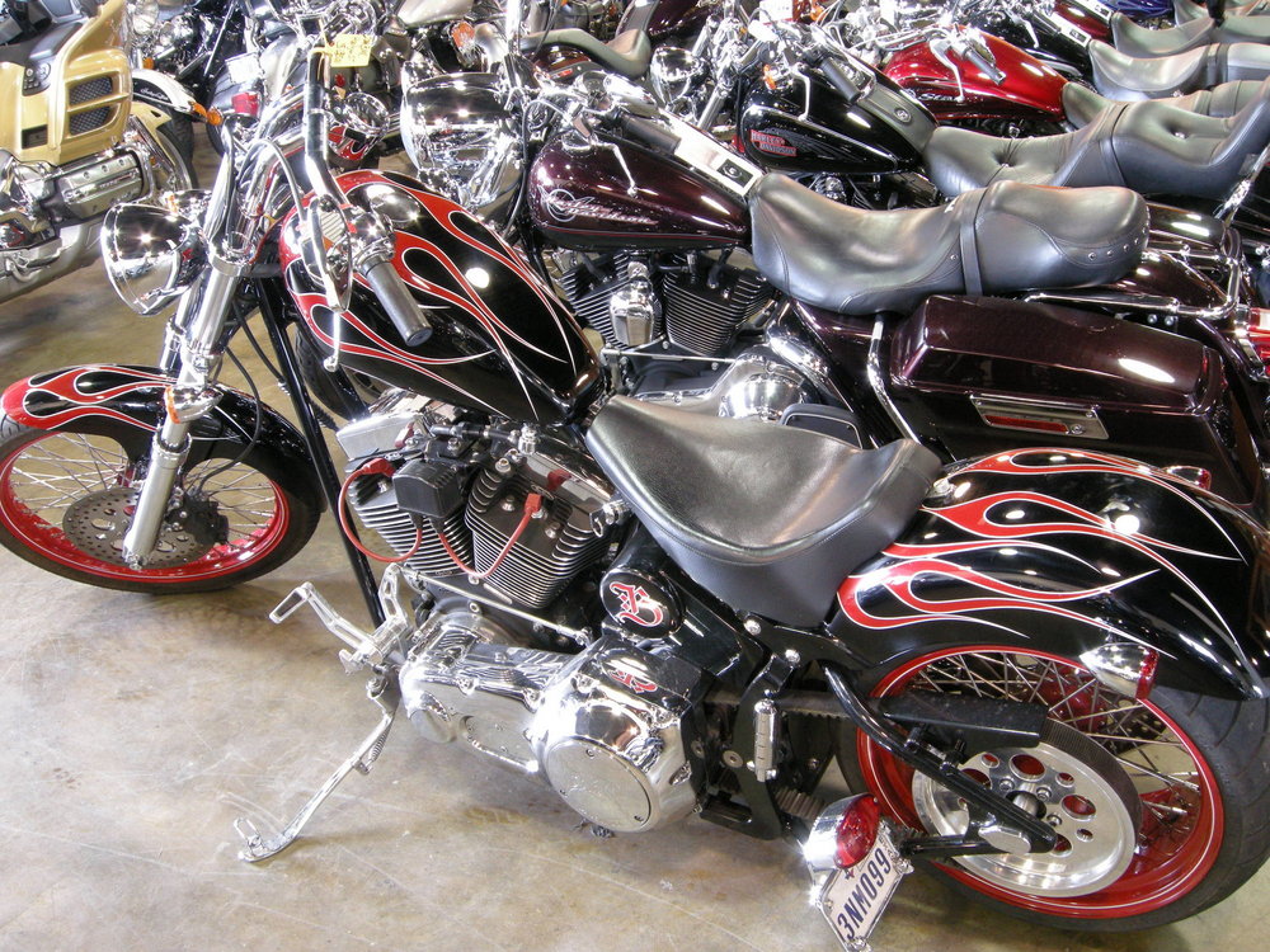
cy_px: 476
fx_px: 1284
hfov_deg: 52.6
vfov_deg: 40.7
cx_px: 635
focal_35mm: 35
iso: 200
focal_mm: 7.5
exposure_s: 1/2
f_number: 5.4
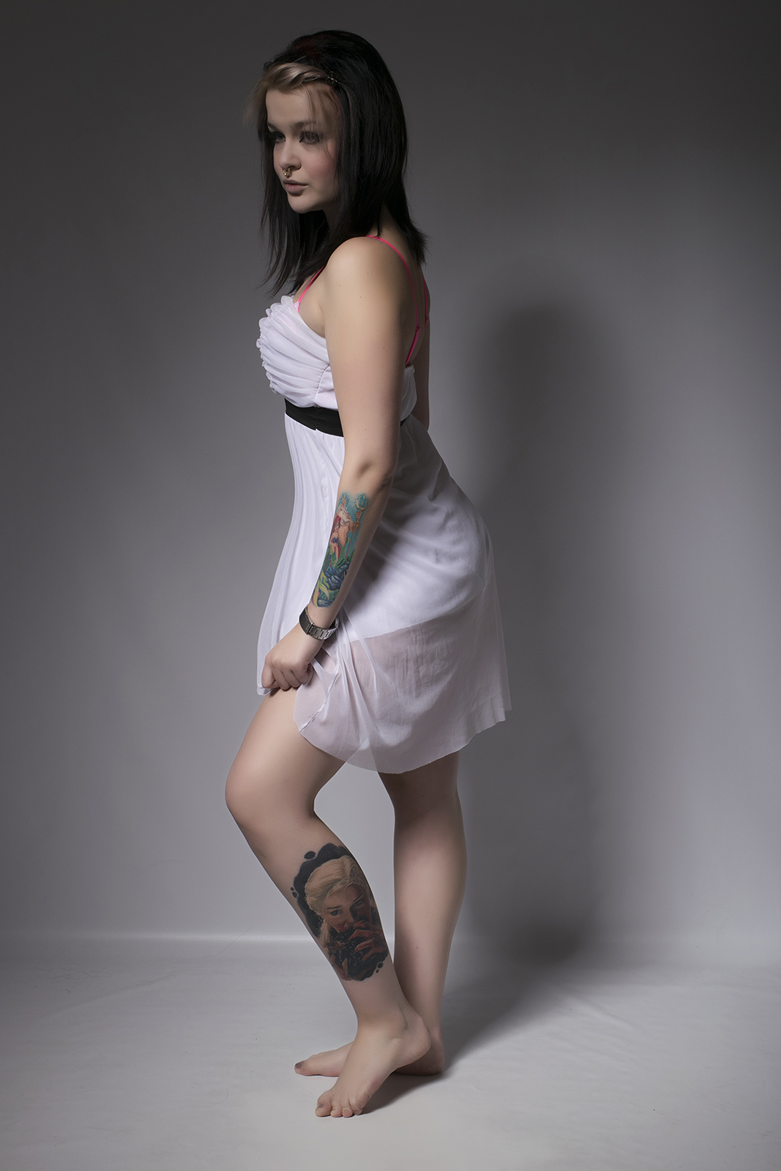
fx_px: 1708
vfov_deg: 37.8
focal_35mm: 52
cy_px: 586
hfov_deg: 25.8
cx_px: 390
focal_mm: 35
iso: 100
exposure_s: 1/125
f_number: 14
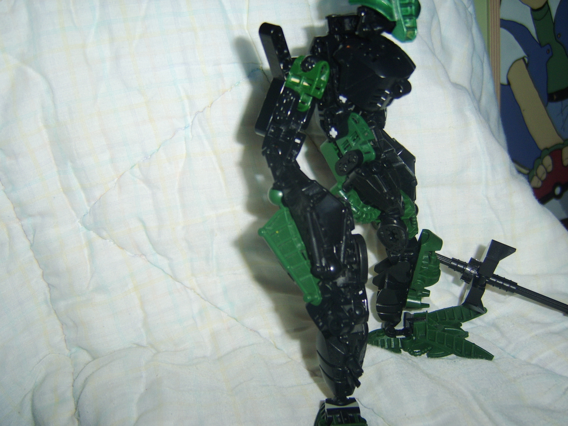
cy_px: 213
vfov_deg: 45.4
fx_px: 509
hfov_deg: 58.4
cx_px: 284
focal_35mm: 31
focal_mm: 8.13
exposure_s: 1/30
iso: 141
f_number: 2.7
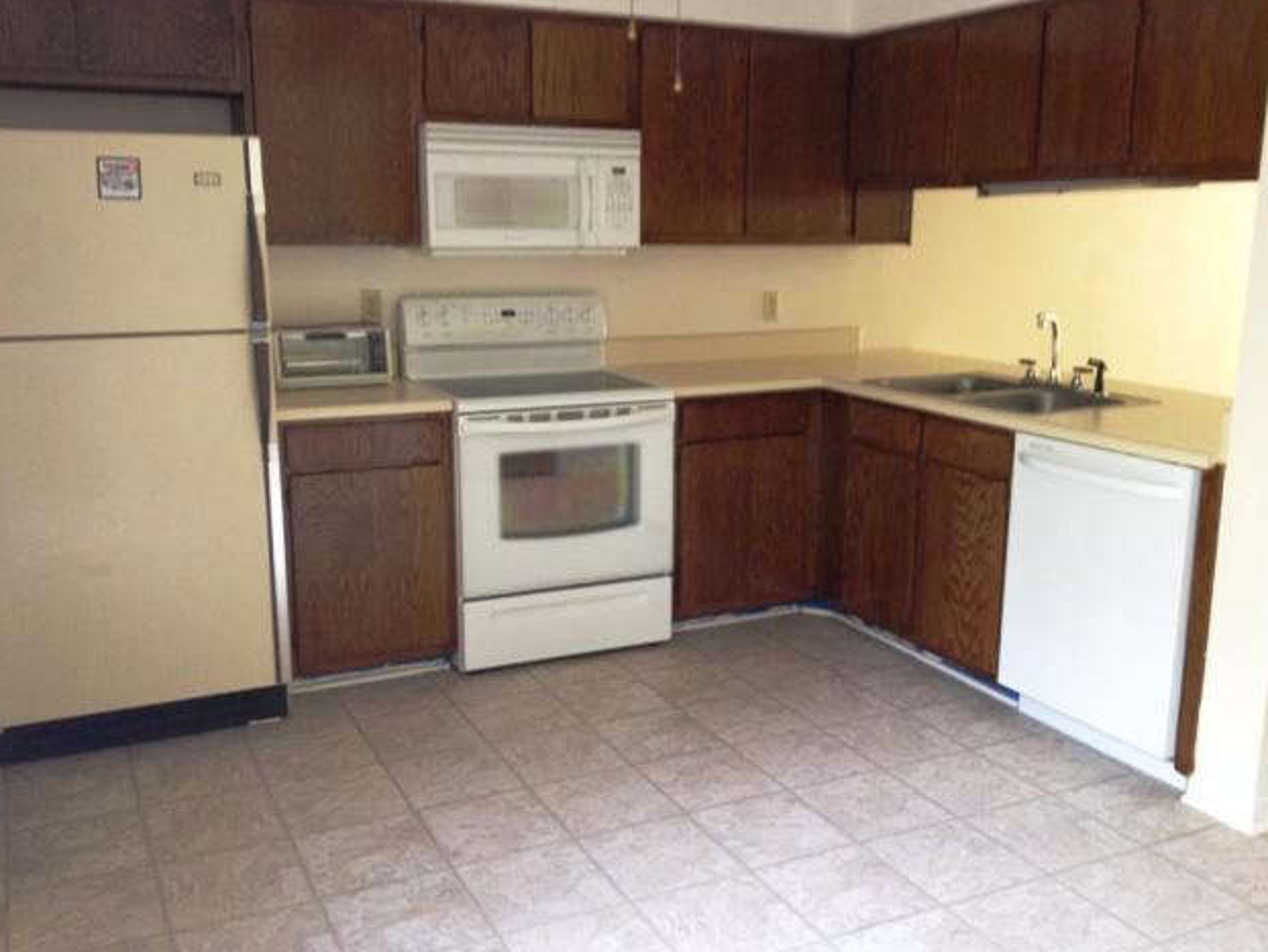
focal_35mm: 36
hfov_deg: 51.3
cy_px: 471
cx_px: 632
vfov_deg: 39.7
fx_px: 1319
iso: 100
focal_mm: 4.28
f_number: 2.4
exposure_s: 1/20
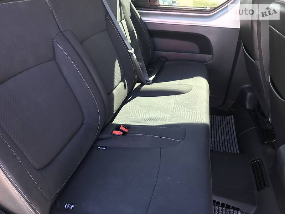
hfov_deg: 63.4
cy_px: 107
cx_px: 142
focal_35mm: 28
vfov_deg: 49.7
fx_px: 231
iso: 50
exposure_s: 1/45
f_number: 1.8
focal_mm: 4
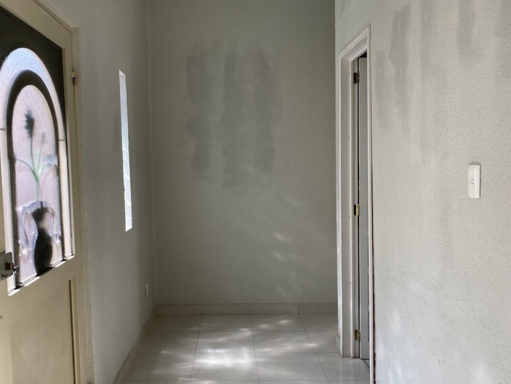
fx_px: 458
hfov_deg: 58.0
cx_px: 211
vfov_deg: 45.5
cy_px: 199
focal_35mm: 31
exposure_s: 1/121
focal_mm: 4.25
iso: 64
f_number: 1.8
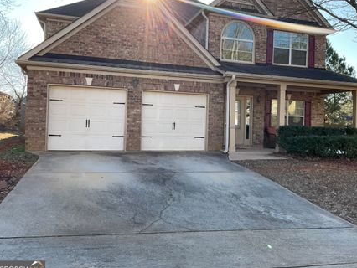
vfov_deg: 41.8
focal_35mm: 34
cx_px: 208
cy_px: 119
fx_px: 351
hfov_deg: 53.7
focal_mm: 3
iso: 16
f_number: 1.8
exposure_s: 1/327
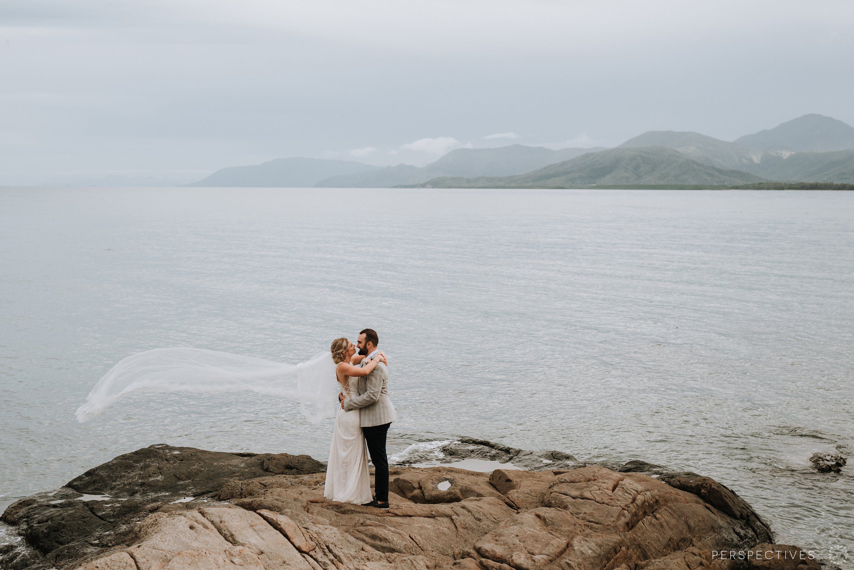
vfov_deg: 27.0
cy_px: 285
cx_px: 427
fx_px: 1186
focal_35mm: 50
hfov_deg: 39.6
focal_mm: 50
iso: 400
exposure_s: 1/800
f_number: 2.5
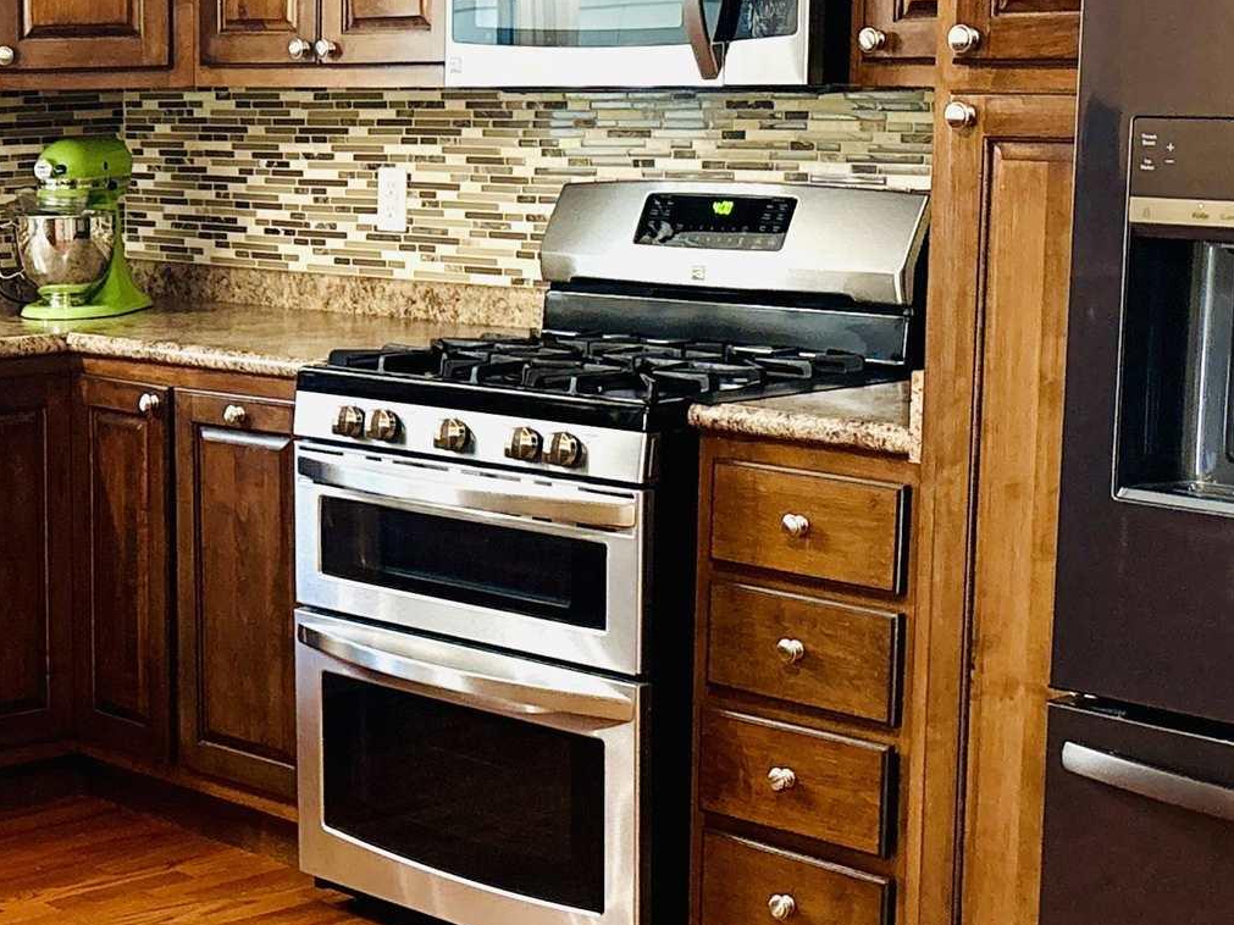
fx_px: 2816
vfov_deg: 18.7
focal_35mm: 79
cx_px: -24
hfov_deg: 23.6
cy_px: 522
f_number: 1.6
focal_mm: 5.96
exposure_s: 1/60
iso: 320
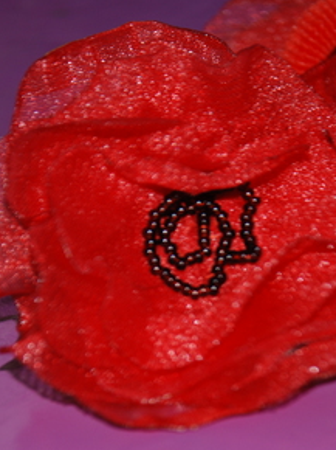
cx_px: 184
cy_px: 233
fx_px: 3924
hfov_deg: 4.9
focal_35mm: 303
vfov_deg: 6.5
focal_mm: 135
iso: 200
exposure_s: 1/60
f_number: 5.6
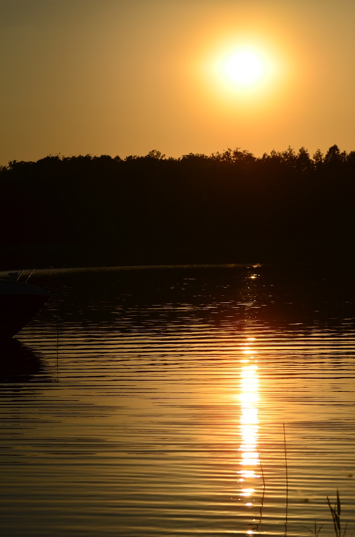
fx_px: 1739
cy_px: 268
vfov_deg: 17.5
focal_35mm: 117
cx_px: 178
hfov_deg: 11.7
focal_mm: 78
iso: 100
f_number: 4.5
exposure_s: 1/8000
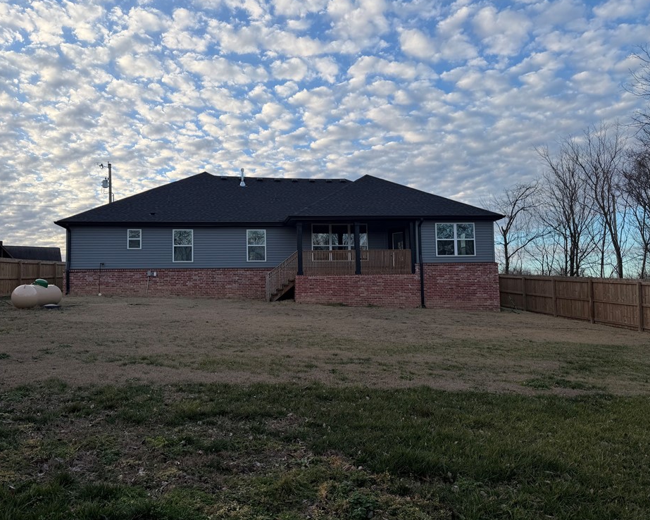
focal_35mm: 26
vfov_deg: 54.9
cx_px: 296
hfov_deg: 65.9
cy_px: 263
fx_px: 500
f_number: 1.78
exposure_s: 1/1385
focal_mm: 6.76
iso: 80
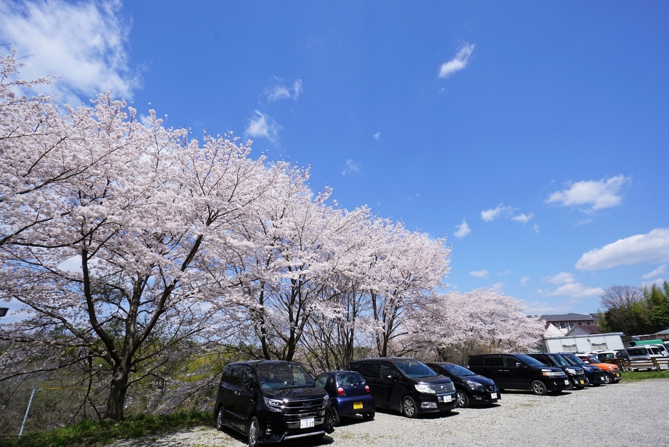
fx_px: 279
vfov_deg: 77.4
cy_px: 224
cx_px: 334
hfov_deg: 100.4
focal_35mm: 15
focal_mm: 10
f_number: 11
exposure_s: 1/200
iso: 100
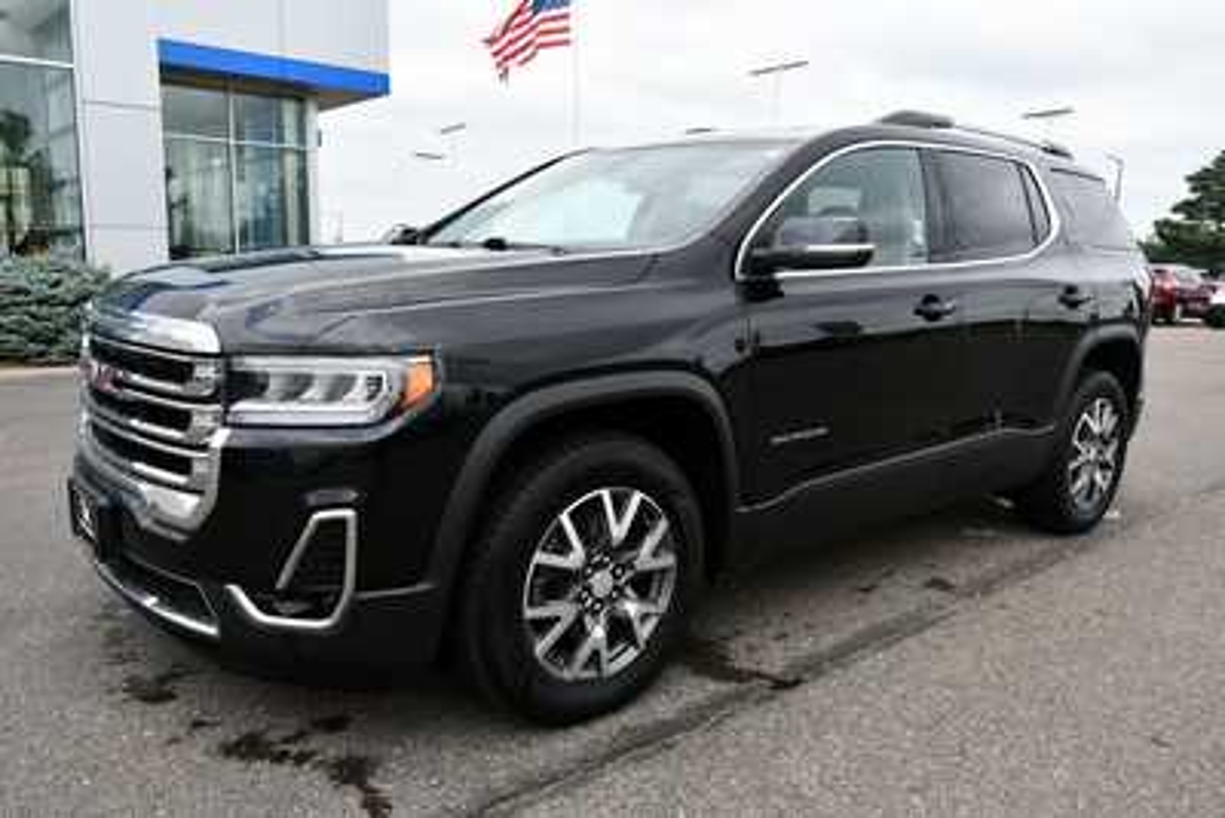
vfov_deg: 48.0
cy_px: 409
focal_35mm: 27
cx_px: 612
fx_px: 919
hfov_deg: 67.4
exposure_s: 1/250
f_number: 7.1
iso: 200
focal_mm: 18
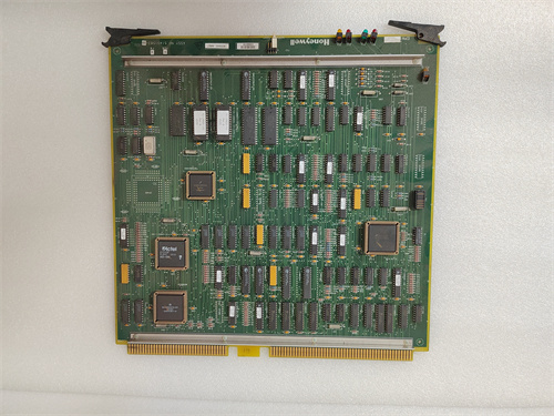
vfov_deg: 58.9
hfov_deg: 73.9
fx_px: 368
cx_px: 277
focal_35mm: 23
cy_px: 208
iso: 1356
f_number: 1.9
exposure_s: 1/50
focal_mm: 5.52
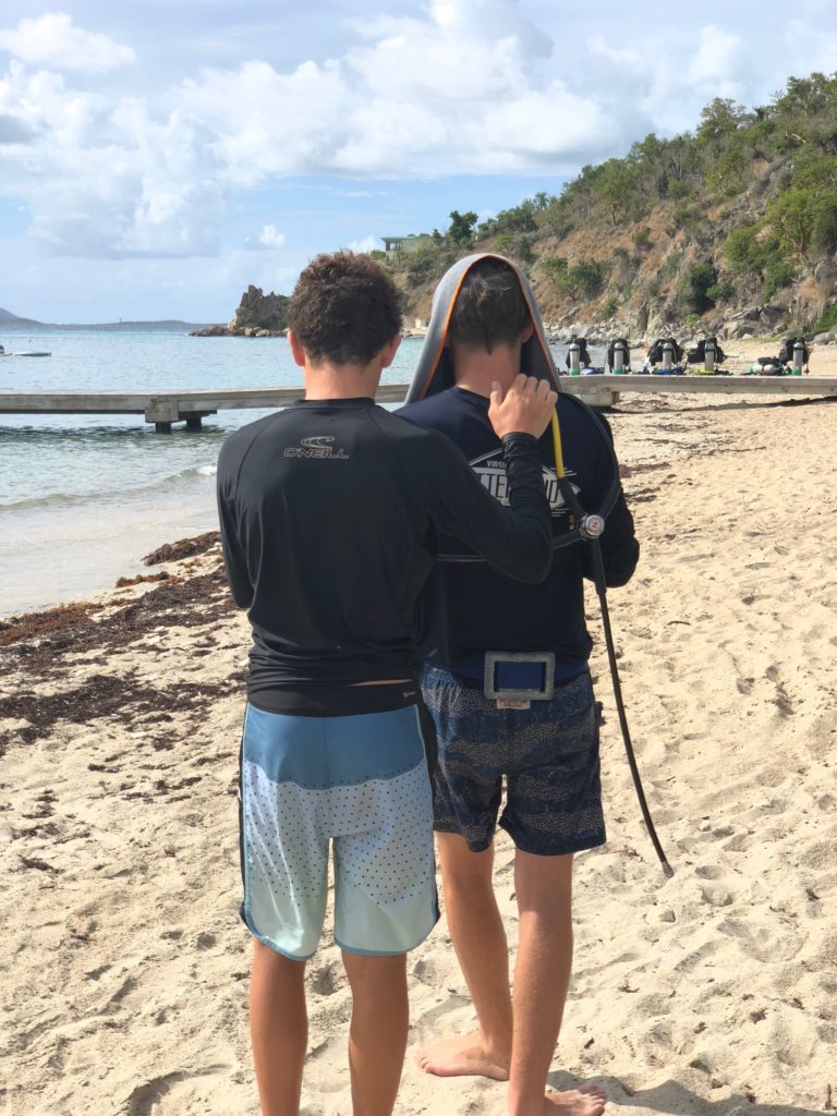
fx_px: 1676
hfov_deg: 28.0
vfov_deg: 36.8
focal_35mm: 52
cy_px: 558
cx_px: 418
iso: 16
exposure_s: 1/899
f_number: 2.4
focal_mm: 6
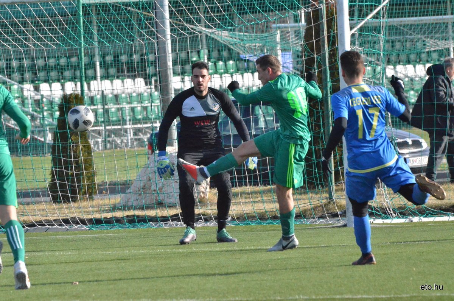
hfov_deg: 4.6
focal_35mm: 450
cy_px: 150
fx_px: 5664
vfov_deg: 3.0
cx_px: 227
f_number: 10
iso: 6400
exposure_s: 1/6400
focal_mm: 300
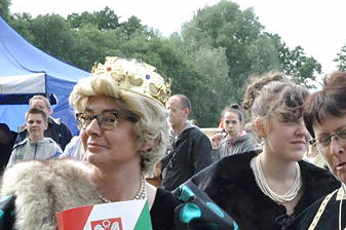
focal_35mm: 132
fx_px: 1270
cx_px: 321
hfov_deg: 15.3
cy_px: 246
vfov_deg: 10.2
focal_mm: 35
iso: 1250
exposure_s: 1/160
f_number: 14
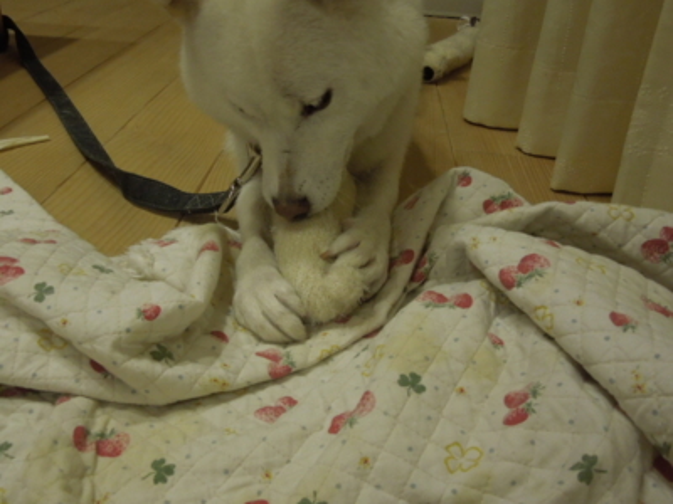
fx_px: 680
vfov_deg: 40.7
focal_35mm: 35
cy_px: 252
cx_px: 336
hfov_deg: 52.6
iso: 560
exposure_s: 1/30
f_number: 3.7
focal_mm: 6.3
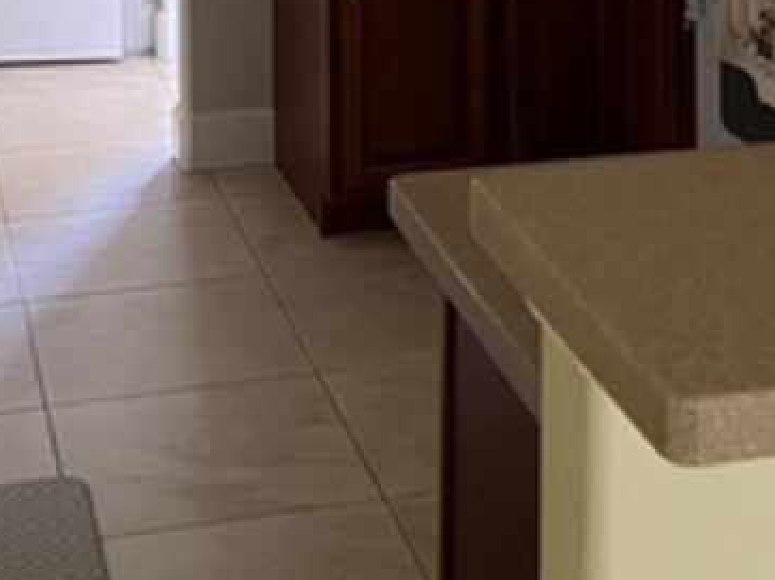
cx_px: 432
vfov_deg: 14.8
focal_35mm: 92
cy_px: -304
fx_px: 2058
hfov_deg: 21.3
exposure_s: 1/53
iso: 500
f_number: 1.5
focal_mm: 5.7
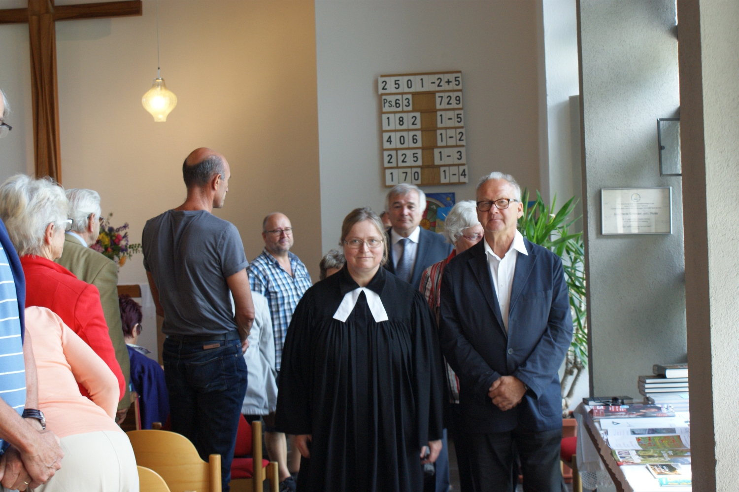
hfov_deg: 33.4
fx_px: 1231
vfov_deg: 22.6
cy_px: 246
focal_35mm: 60
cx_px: 370
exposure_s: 1/30
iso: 400
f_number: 5.6
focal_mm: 40
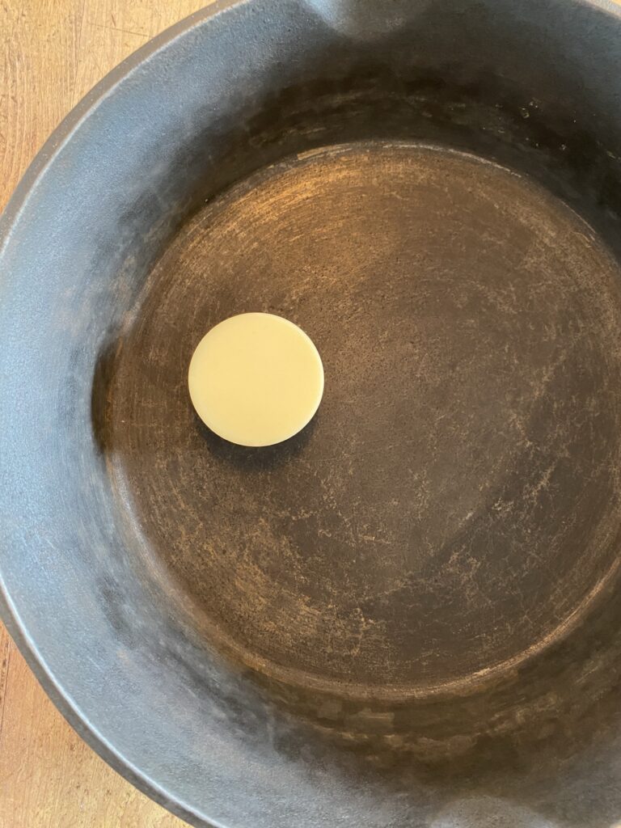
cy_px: 414
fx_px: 622
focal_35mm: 26
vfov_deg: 67.3
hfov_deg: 53.1
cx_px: 310
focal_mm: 4.25
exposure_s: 1/30
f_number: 1.8
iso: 500
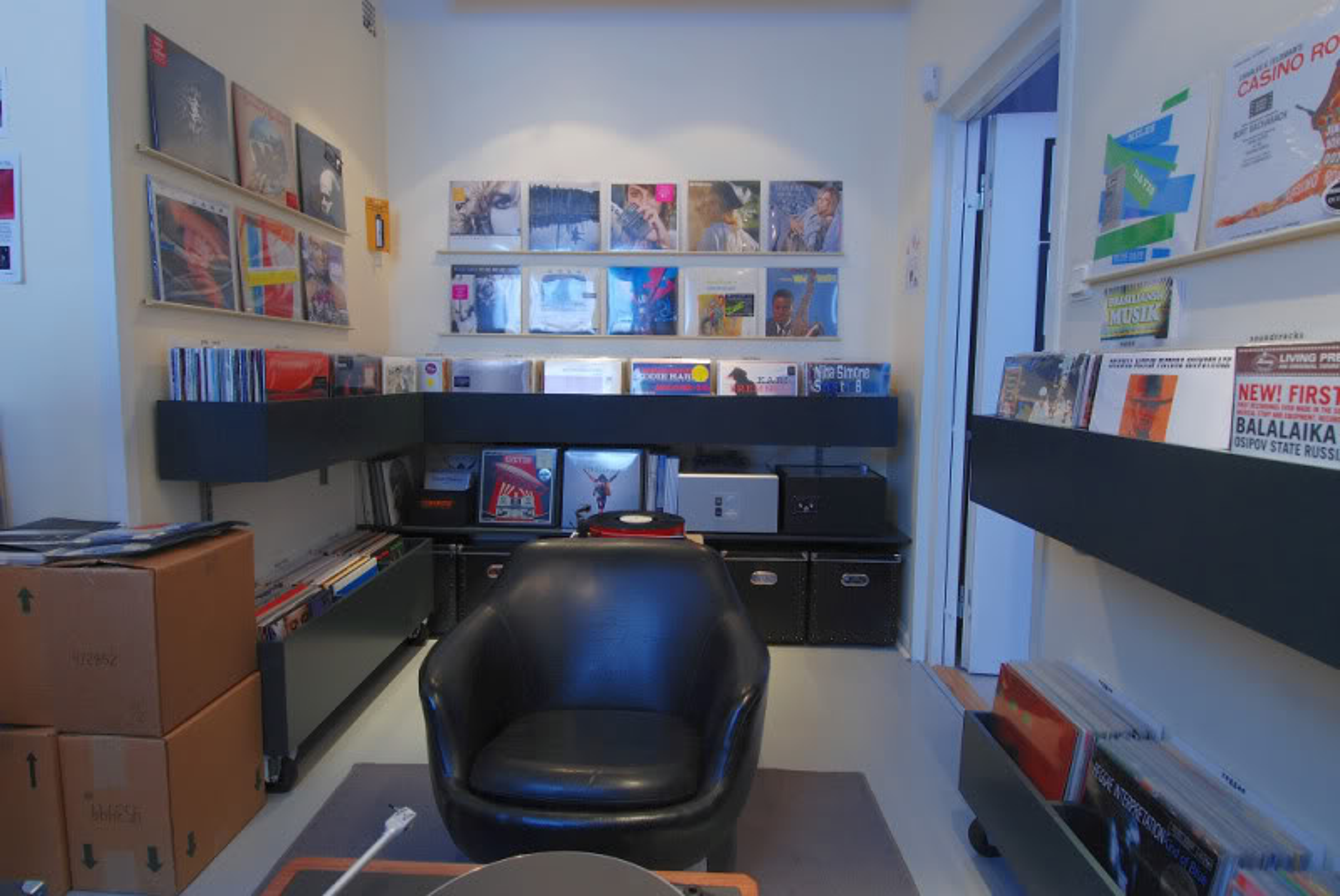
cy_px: 448
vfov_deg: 67.5
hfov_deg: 89.9
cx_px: 670
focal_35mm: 18
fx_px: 671
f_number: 8
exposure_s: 1.5
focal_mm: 12
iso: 200
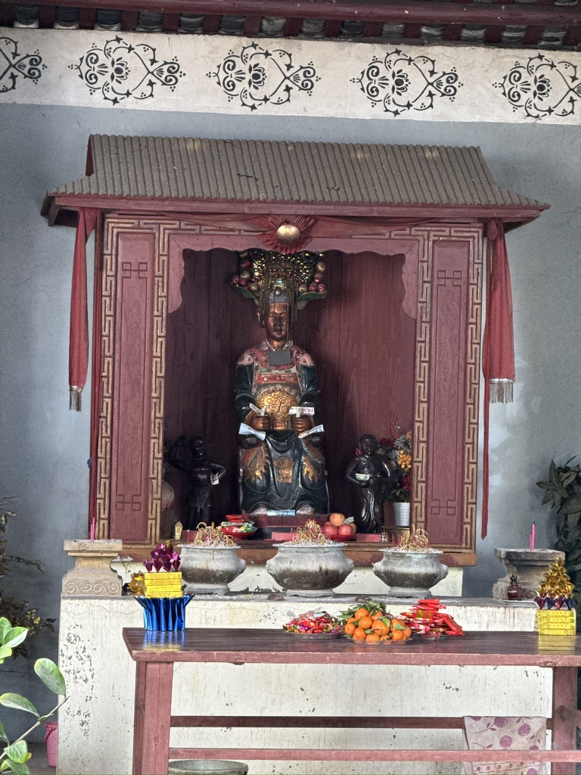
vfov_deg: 16.4
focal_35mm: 120
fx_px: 2685
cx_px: 290
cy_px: 388
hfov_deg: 12.3
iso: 400
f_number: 2.8
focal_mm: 15.66
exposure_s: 1/92
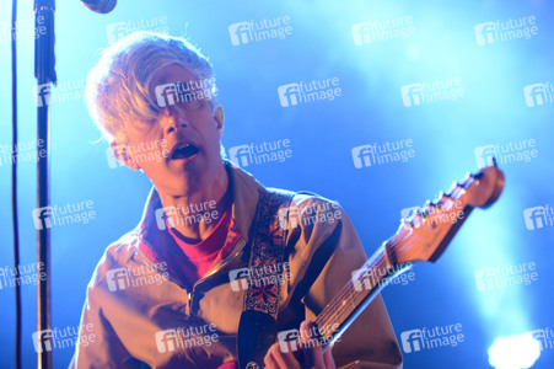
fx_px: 1076
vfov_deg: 19.4
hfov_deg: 28.9
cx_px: 277
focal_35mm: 70
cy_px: 184
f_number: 2.8
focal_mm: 70
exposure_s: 1/200
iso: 1000
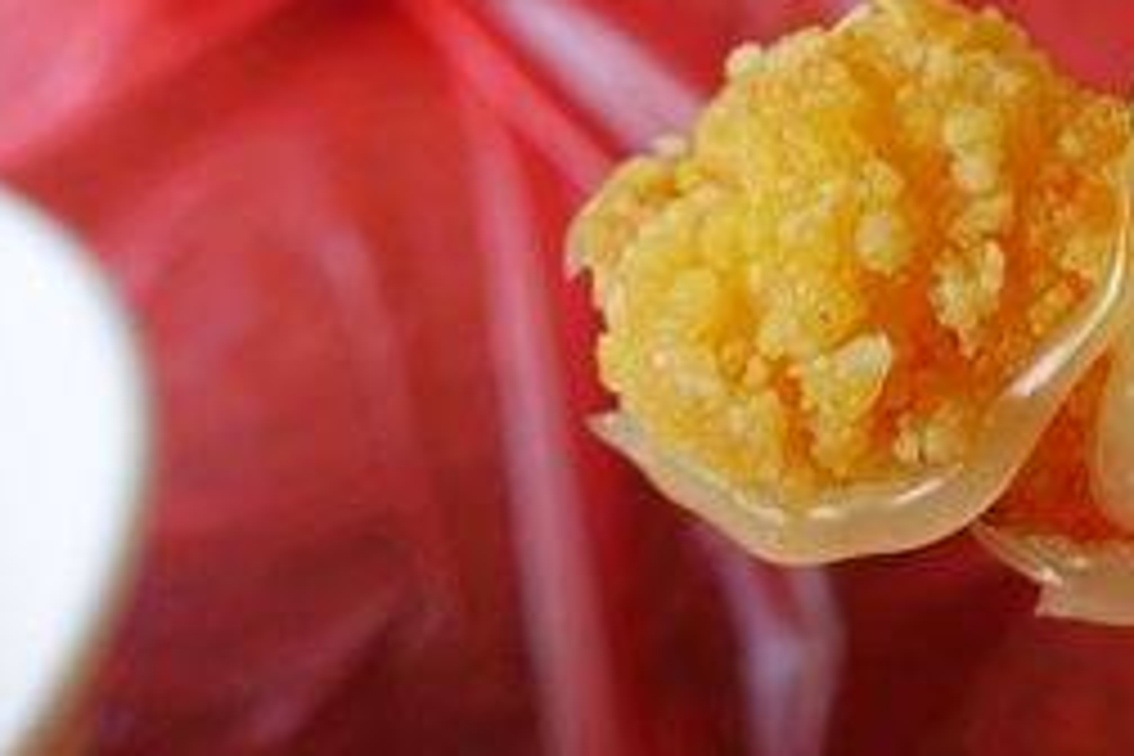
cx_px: 1418
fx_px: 1953
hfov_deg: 27.7
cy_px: -70
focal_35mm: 62
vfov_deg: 20.9
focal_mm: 8.8
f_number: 4
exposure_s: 1/80
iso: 125
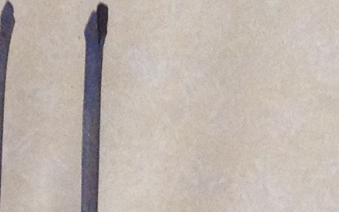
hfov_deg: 11.0
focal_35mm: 188
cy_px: 568
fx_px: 1736
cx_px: -67
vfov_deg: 6.5
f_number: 2.4
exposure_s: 1/24
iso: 100
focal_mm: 3.3
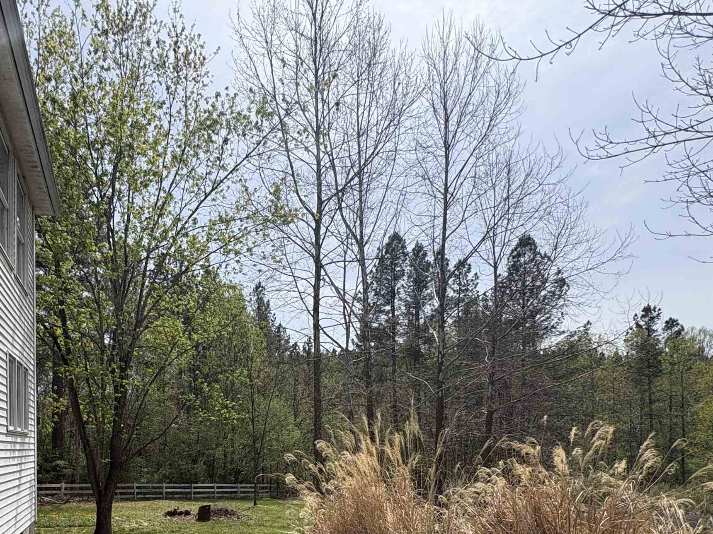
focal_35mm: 25
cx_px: 226
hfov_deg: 67.1
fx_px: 515
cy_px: 439
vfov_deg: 50.9
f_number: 2.2
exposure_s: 1/1789
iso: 50
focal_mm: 2.22
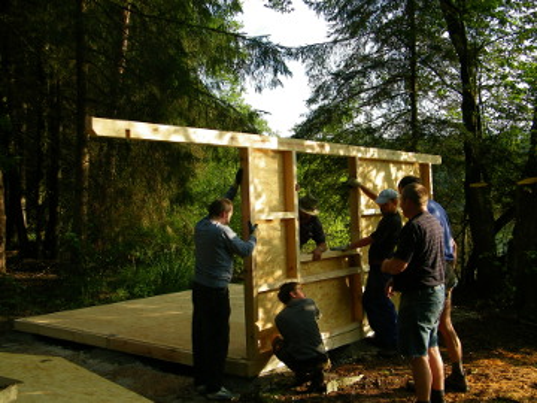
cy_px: 202
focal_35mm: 38
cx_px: 268
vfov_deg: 37.7
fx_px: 589
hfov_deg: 49.0
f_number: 3.7
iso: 80
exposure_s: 1/200
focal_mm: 6.8
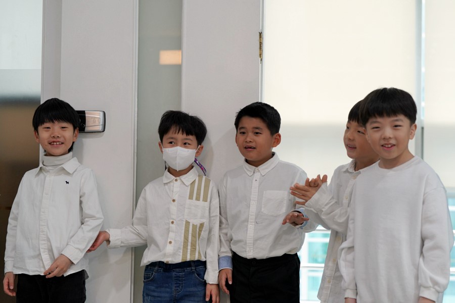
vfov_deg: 19.5
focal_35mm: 70
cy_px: 152
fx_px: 885
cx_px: 228
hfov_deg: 28.8
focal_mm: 70
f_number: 4
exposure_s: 1/160
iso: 800
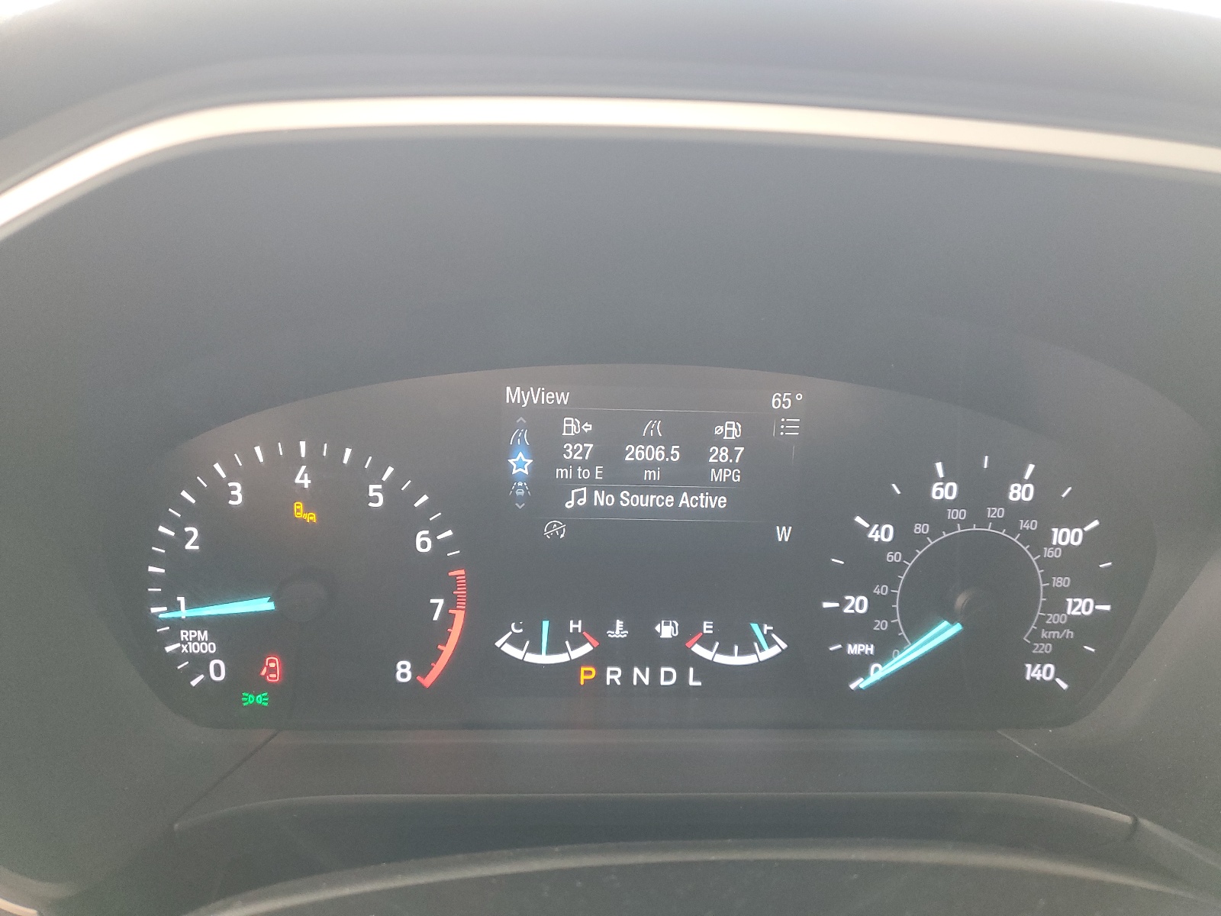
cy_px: 458
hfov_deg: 67.3
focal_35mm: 26
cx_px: 610
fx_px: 917
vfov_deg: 53.1
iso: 120
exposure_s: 1/50
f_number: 1.5
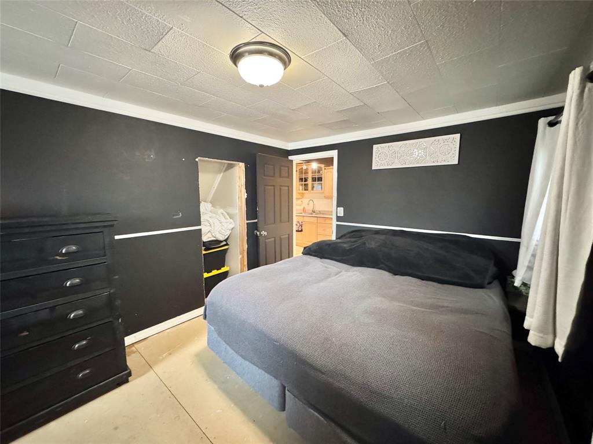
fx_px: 240
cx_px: 296
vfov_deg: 85.7
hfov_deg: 102.1
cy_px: 222
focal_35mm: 14
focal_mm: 2.22
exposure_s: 1/40
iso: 1250
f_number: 2.2
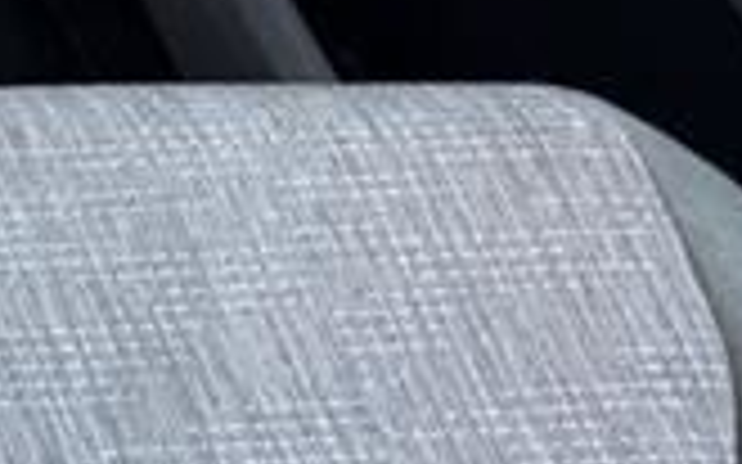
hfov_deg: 9.8
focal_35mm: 158
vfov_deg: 7.9
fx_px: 3194
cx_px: -1538
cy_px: -505
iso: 80
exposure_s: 1/121
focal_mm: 6.76
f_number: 1.78
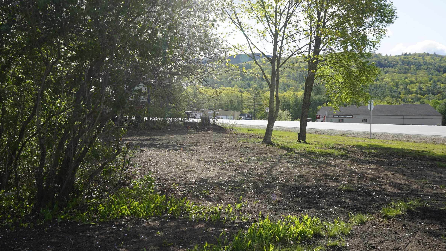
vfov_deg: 31.2
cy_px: 138
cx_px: 270
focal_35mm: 38
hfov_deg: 52.4
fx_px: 449
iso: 100
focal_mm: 28
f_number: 11
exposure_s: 1/125
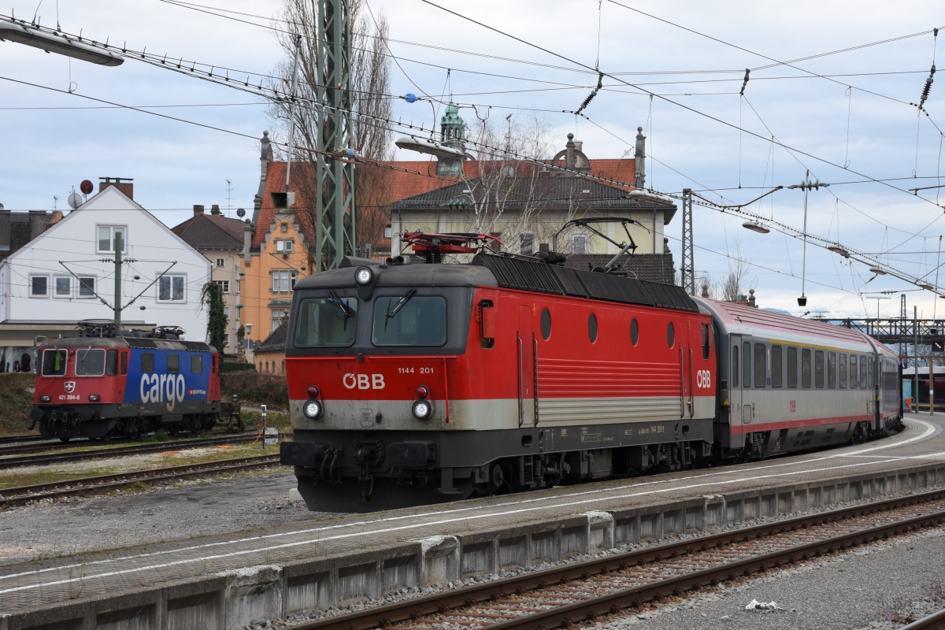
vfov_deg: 18.2
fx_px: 1969
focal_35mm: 75
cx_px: 472
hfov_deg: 27.0
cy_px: 315
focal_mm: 50
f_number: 7.1
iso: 250
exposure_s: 1/125
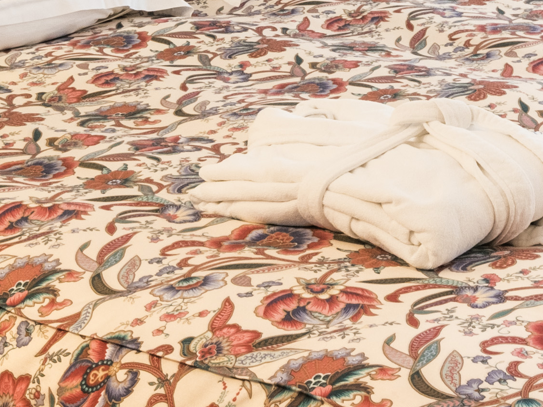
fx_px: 1866
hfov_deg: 15.9
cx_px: 666
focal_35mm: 119
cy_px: -354
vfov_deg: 11.4
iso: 125
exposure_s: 1/2.5
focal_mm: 19
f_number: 14
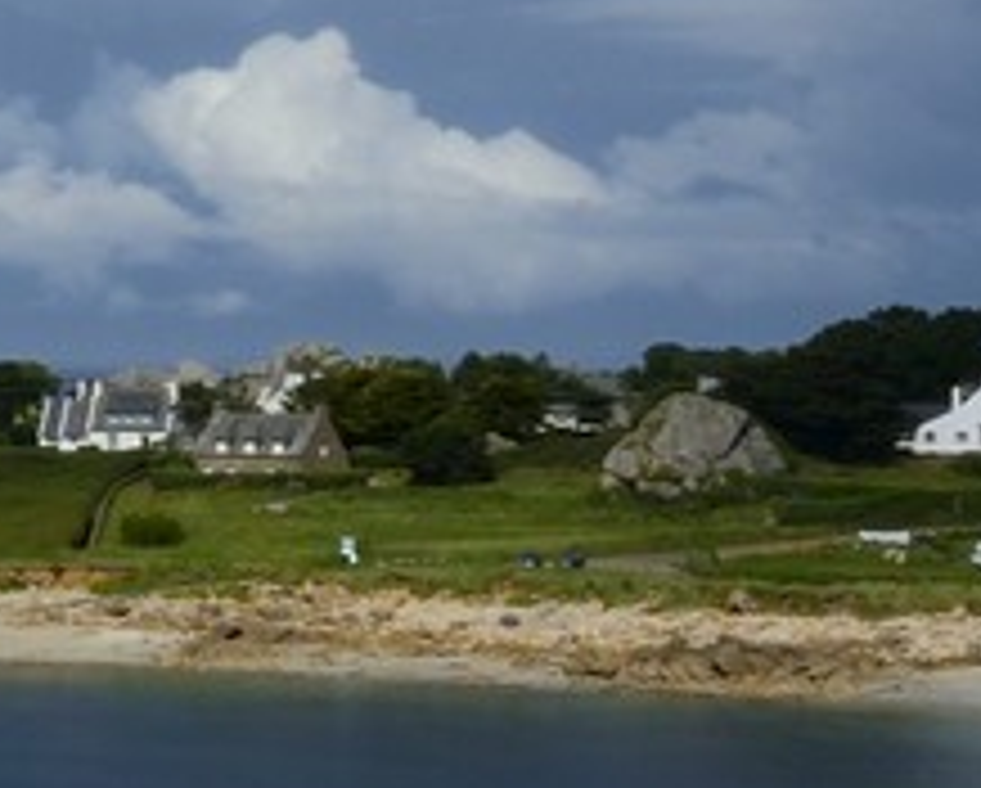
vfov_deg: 9.4
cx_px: -2160
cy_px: 396
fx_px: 4797
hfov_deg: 9.0
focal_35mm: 165
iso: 200
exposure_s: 1/200
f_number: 18
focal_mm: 24
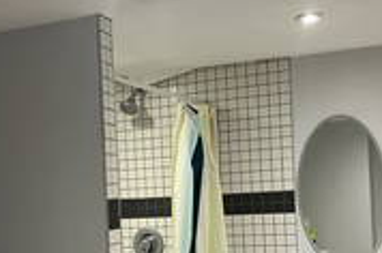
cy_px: 204
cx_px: 155
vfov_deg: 22.6
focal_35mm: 59
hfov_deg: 33.9
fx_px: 625
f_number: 1.8
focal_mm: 3.99
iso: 160
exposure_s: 1/60
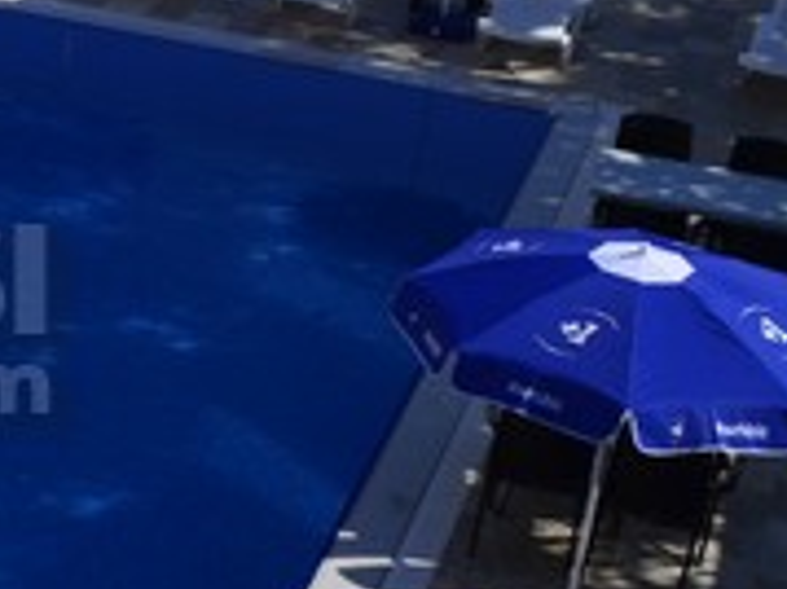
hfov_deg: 16.8
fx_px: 2340
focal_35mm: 103
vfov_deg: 14.3
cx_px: -492
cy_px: 312
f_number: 11
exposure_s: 1/180
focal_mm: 18
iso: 100
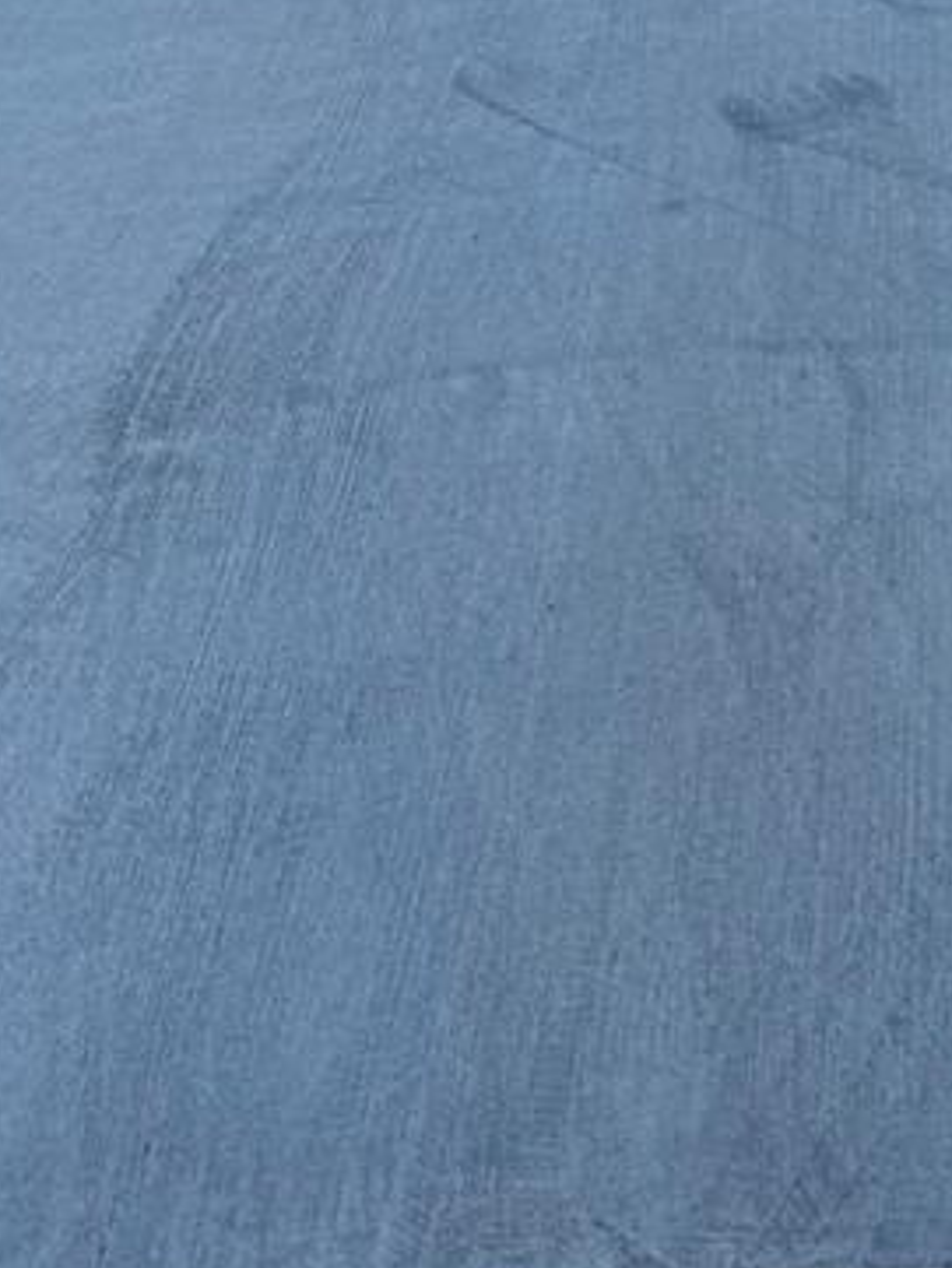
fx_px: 3738
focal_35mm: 102
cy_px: -1391
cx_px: 927
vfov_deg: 15.0
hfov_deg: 14.3
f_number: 1.78
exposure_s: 1/2299
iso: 80
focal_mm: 6.76
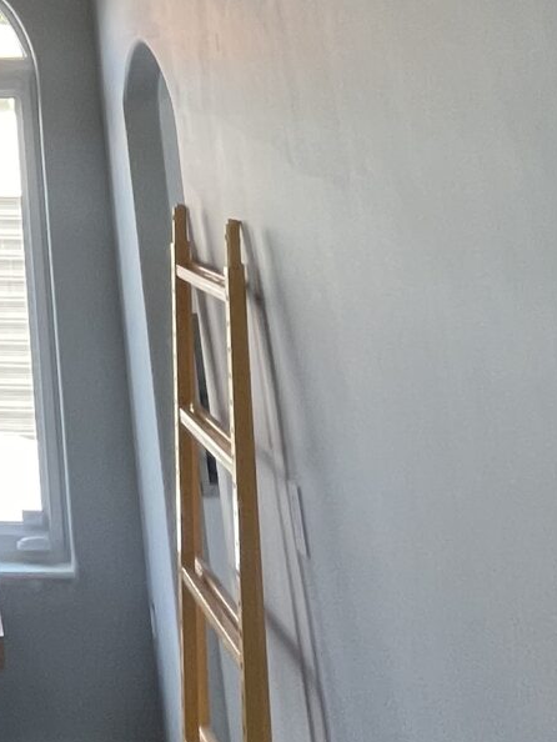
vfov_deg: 20.5
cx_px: -156
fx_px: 1201
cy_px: -670
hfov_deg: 23.3
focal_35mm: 56
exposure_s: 1/120
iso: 250
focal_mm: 1.57
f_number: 1.8
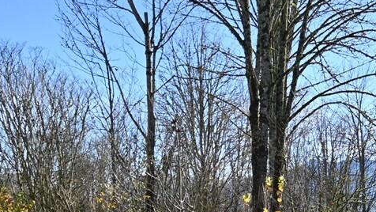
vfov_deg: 20.2
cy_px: 247
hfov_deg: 35.8
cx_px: 308
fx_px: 558
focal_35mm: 56
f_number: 3.5
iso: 110
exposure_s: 1/800
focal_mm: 10
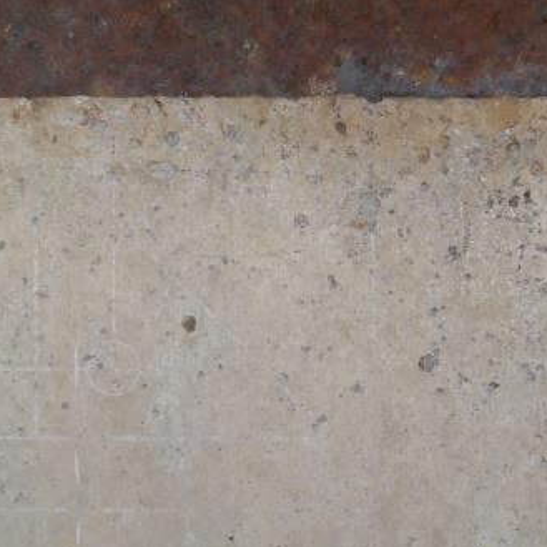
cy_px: 371
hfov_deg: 21.5
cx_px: -32
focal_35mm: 77
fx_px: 1377
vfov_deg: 22.4
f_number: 5.6
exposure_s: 1/250
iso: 160
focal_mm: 14
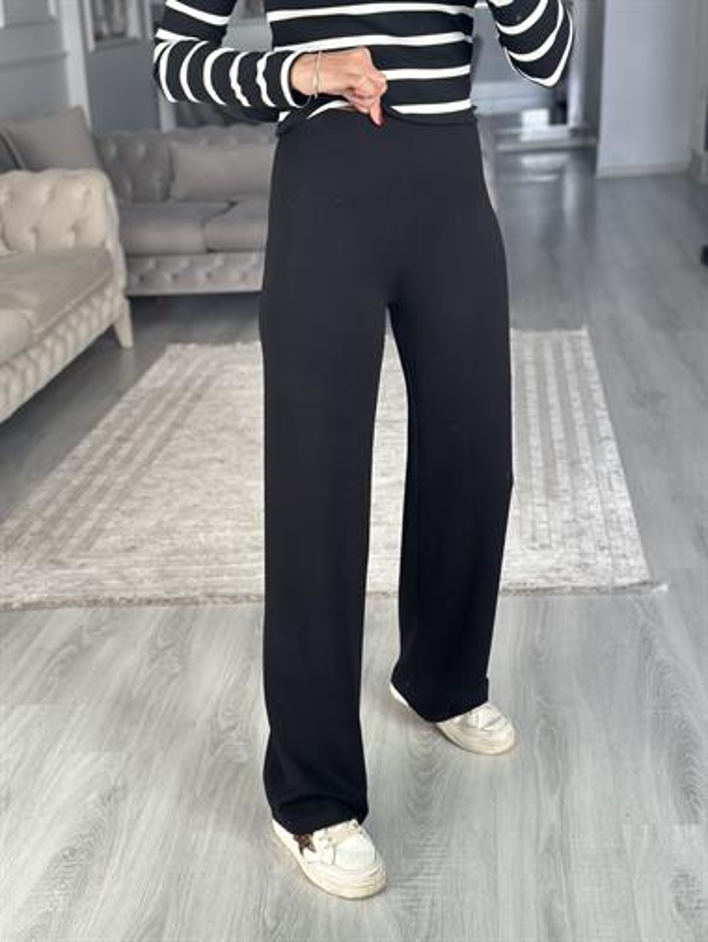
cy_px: 471
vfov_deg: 39.6
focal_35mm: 48
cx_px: 354
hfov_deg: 30.3
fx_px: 1308
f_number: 1.78
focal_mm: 6.86
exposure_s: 1/121
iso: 100
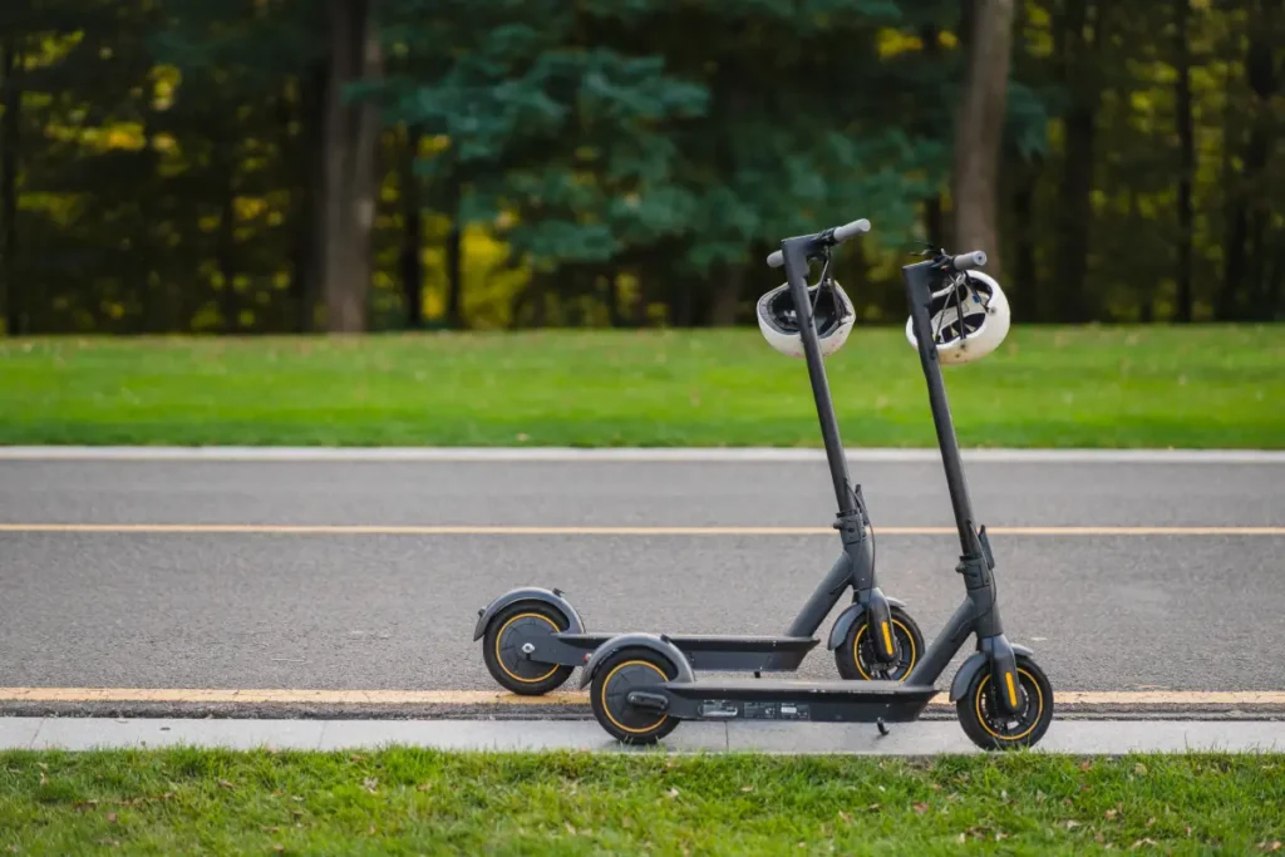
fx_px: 3034
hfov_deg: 23.9
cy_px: 428
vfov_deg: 16.1
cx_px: 642
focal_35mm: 85
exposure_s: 1/1600
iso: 320
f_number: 1.6
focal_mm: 85
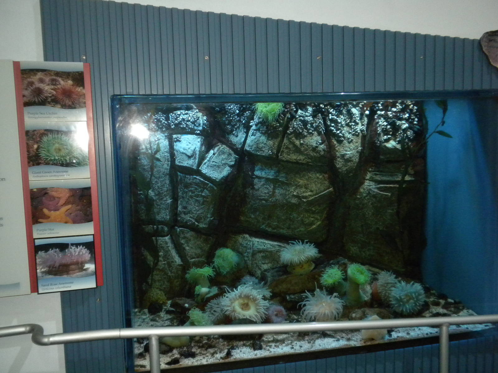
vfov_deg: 38.7
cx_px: 249
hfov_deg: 50.1
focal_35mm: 37
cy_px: 186
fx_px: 532
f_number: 3.5
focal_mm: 6.6
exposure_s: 1/30
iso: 400
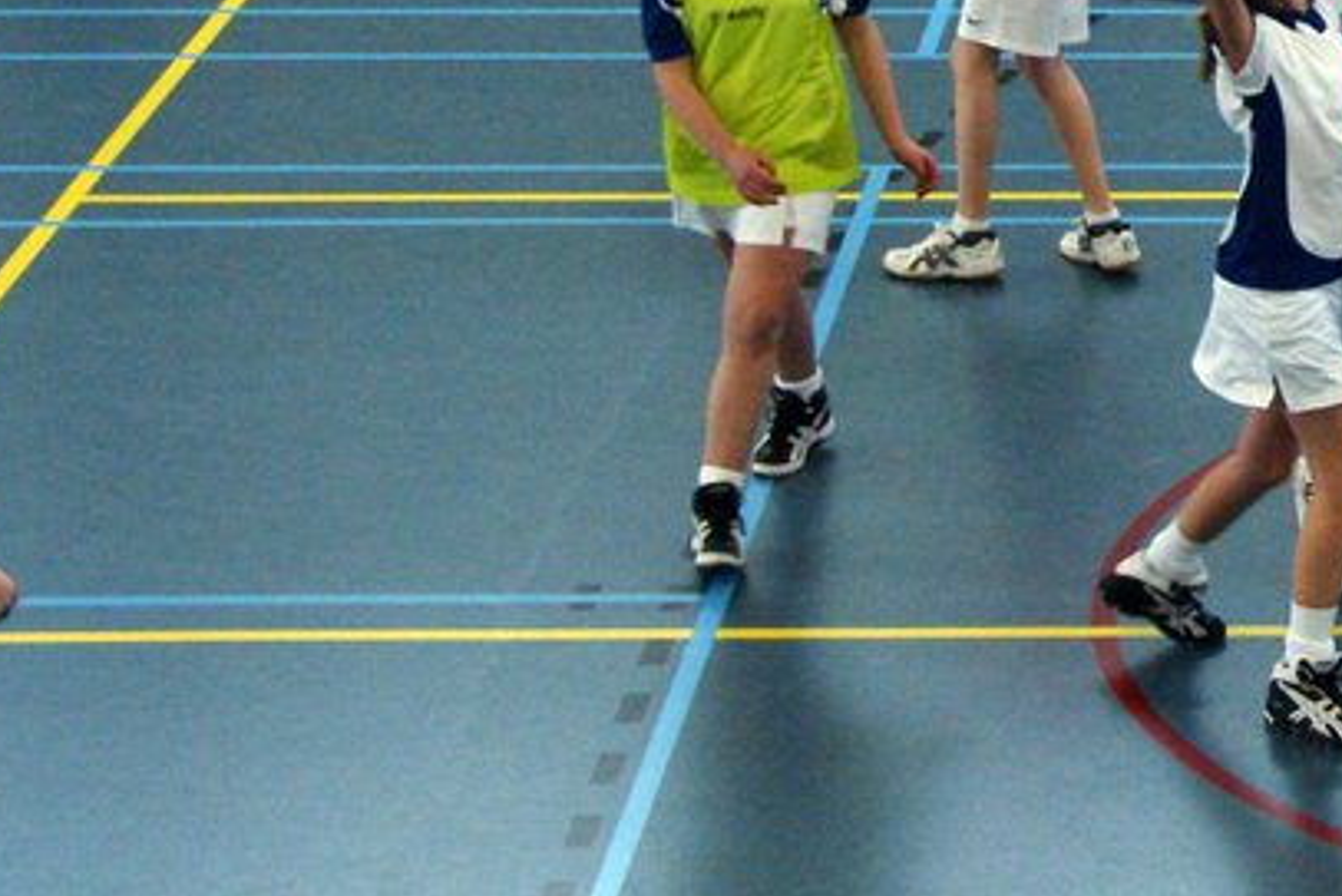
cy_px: -81
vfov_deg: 10.9
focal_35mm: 124
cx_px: 1302
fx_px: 4624
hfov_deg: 16.2
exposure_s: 1/100
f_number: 6.3
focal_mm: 28
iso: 800
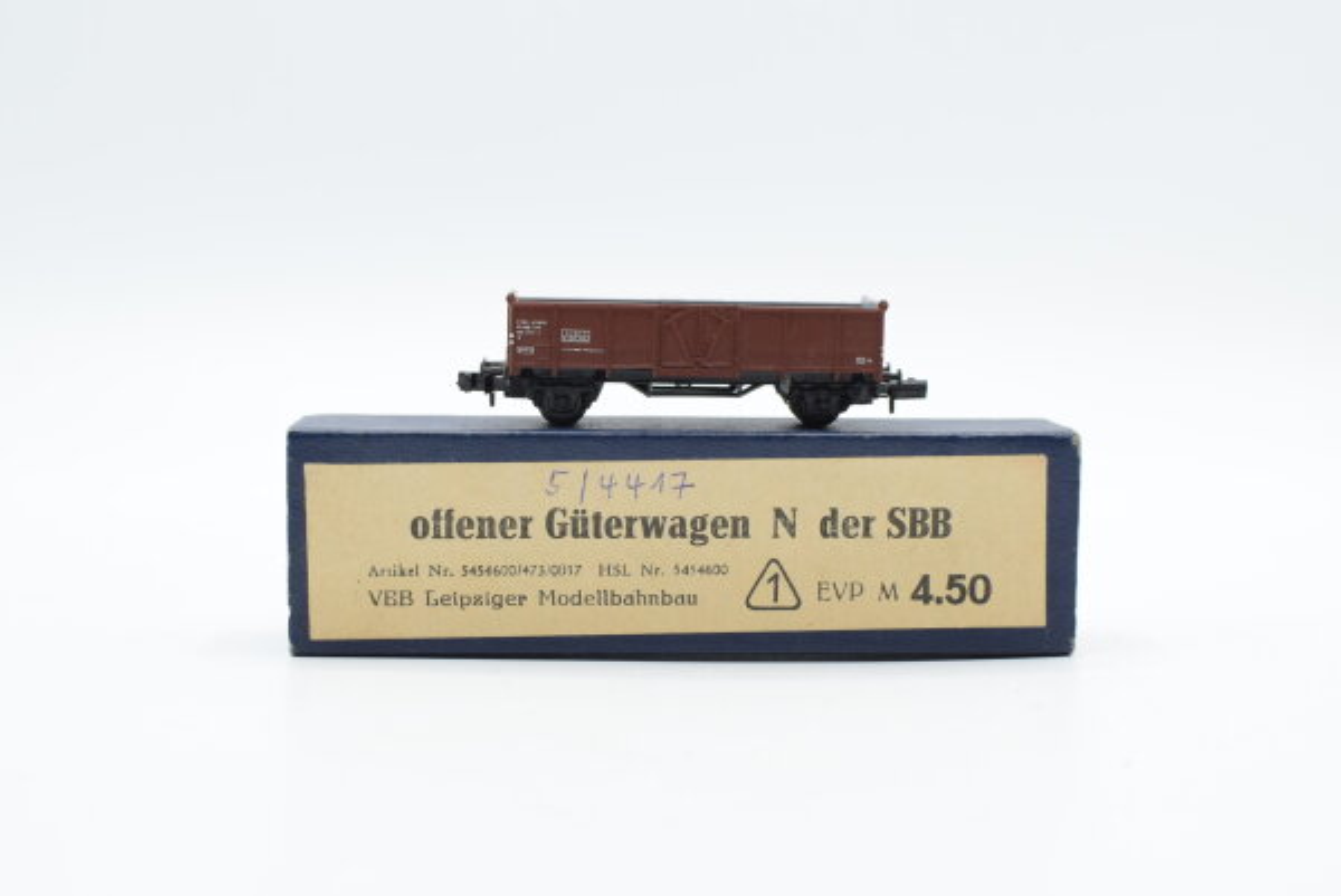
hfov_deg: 37.8
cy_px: 448
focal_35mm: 52
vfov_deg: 25.8
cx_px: 670
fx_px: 1957
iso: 640
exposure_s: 1/200
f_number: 8
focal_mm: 35
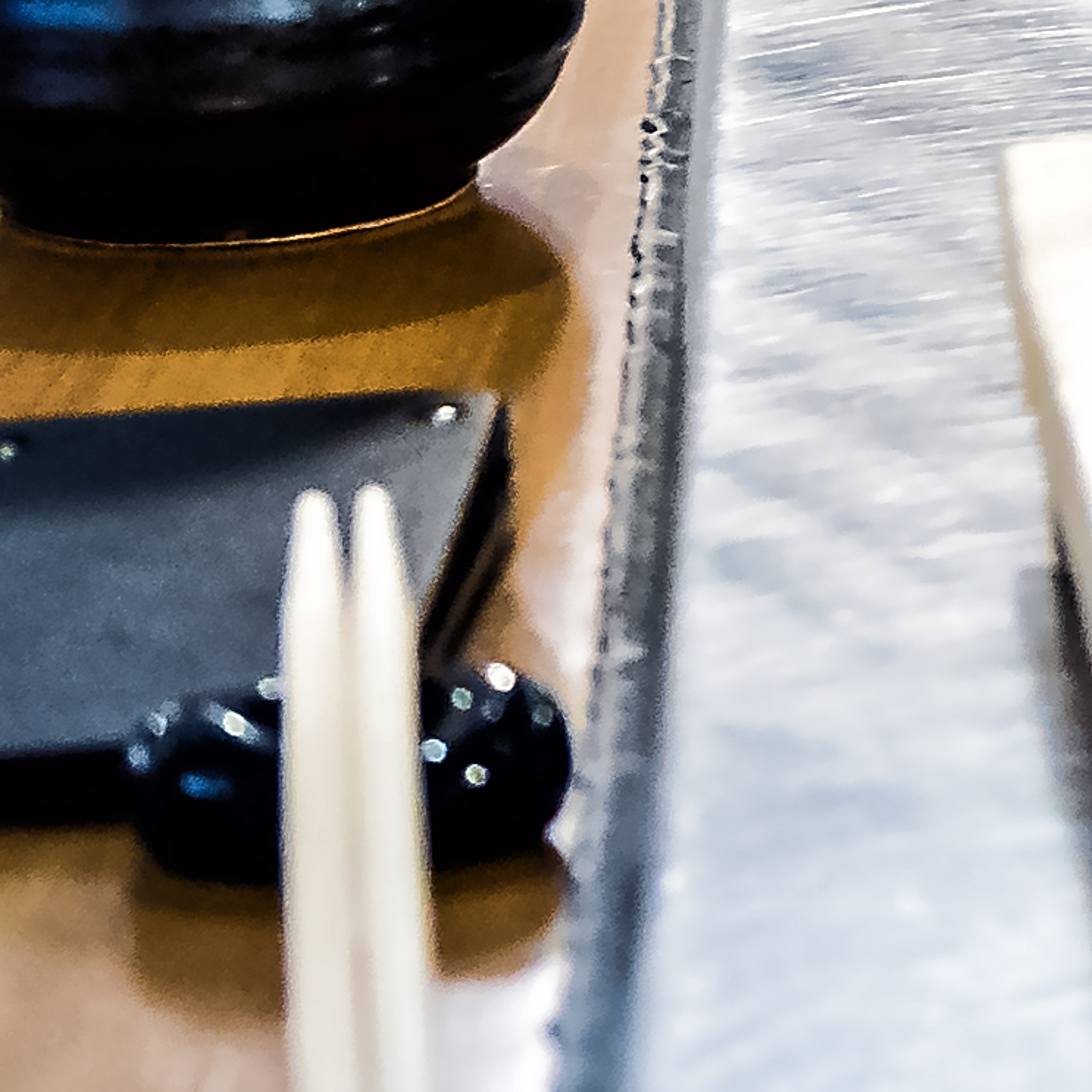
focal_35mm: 421
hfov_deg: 3.8
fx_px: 15026
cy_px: -1398
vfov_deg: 4.1
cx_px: 5404
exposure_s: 1/125
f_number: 4
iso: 1100
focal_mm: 50
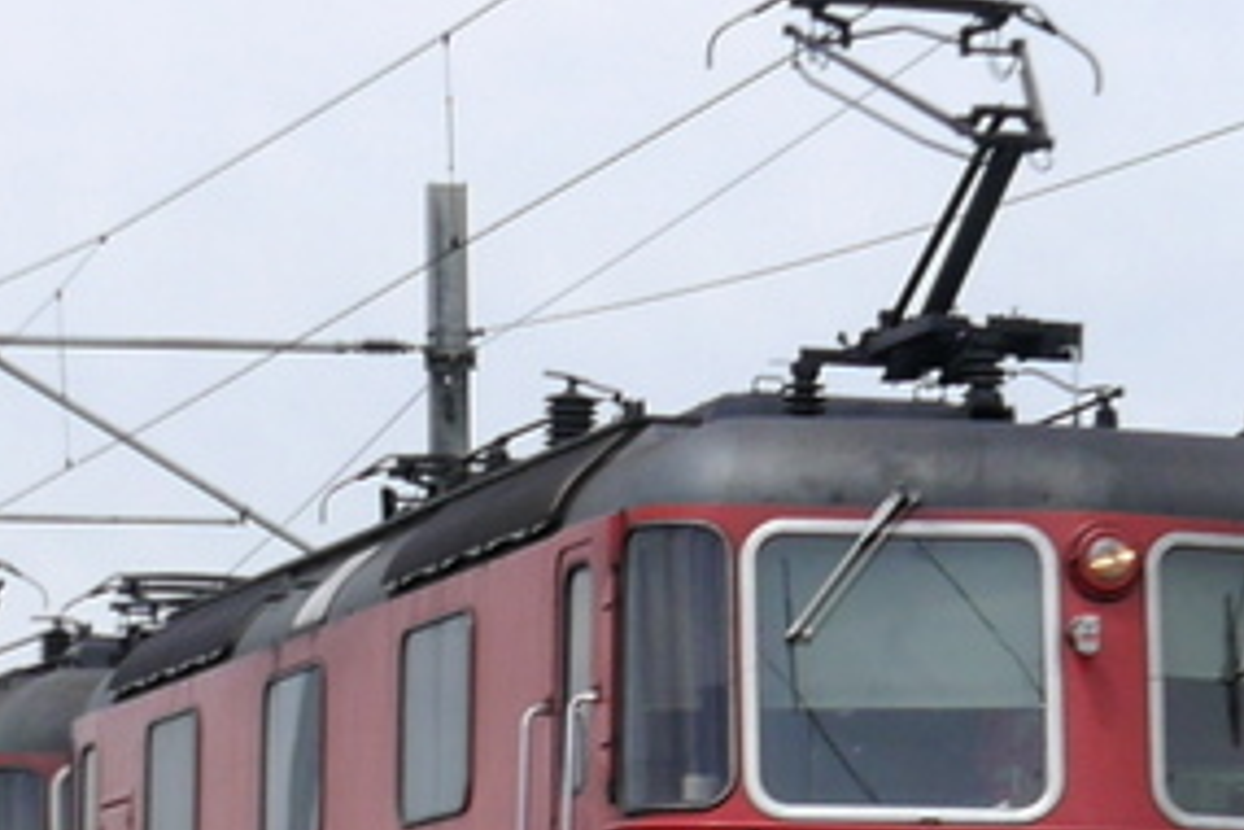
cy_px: 749
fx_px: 5839
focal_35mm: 169
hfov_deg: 12.1
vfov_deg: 8.1
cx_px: 1061
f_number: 8
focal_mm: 21
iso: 160
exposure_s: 1/320
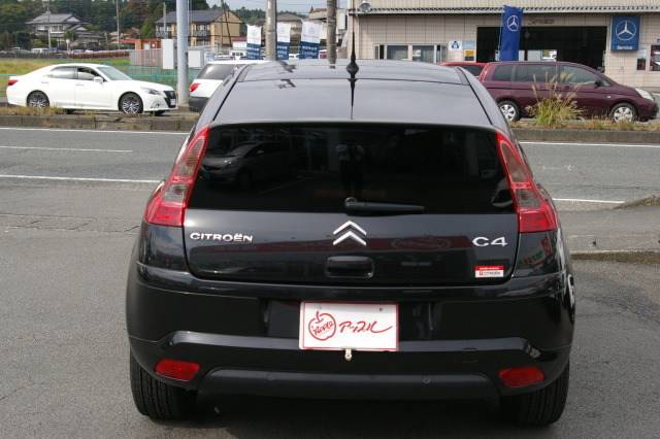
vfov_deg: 25.7
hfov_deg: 37.9
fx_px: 962
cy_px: 220
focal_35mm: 52
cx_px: 330
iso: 200
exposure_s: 1/180
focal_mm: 35
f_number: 8
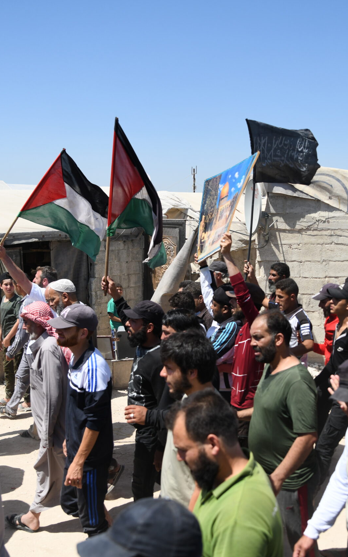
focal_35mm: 37
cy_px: 280
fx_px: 561
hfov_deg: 34.1
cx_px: 236
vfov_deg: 52.7
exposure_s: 1/4000
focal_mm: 24
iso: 200
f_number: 2.8
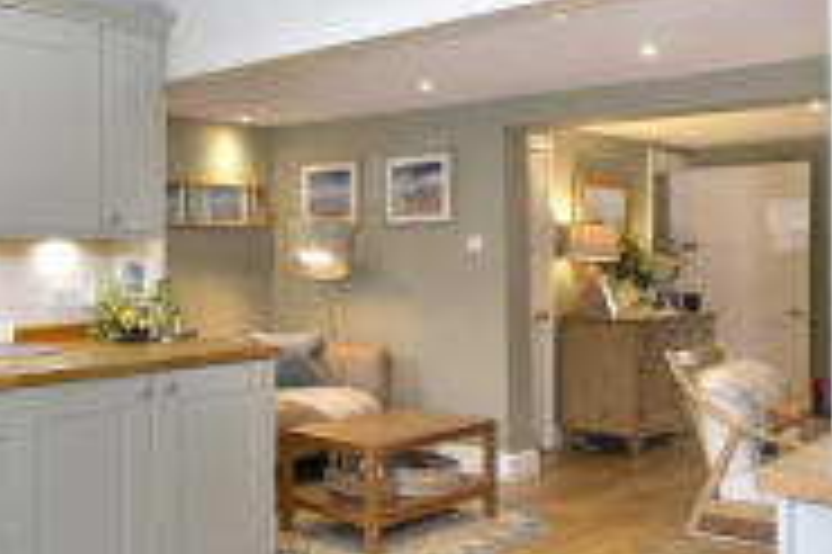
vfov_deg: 36.8
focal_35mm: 36
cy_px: 263
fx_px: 831
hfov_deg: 44.4
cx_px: -18
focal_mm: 14
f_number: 7.1
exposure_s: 1/10
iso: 400
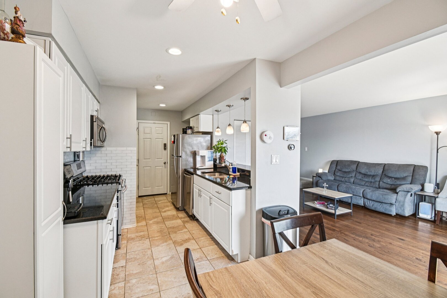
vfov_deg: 77.3
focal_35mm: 15
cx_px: 224
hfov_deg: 100.4
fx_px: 186
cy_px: 149
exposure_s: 1/15
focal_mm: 10
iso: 360
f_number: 8
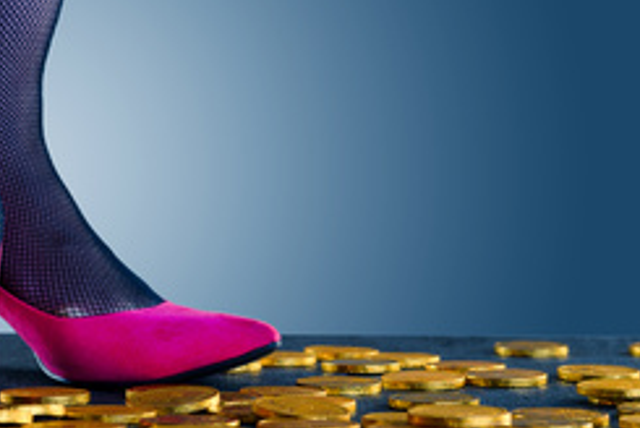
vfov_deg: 11.3
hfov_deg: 16.9
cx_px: 230
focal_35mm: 121
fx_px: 2154
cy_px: 106
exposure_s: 1/125
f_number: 8
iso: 100
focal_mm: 70
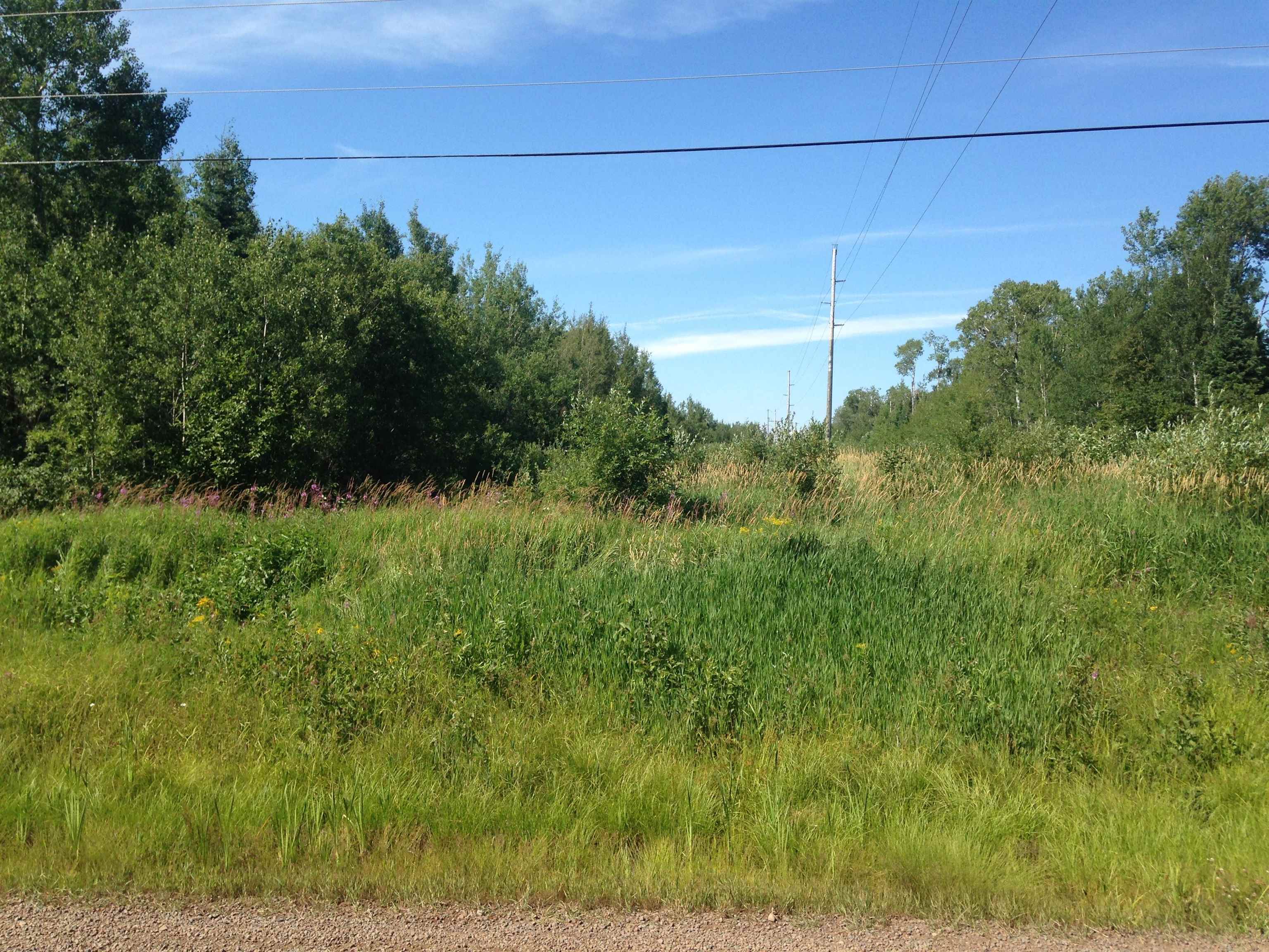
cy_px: 476
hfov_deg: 55.4
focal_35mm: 33
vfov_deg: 42.9
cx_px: 634
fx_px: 1210
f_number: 2.4
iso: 50
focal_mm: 4.12
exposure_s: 1/1232
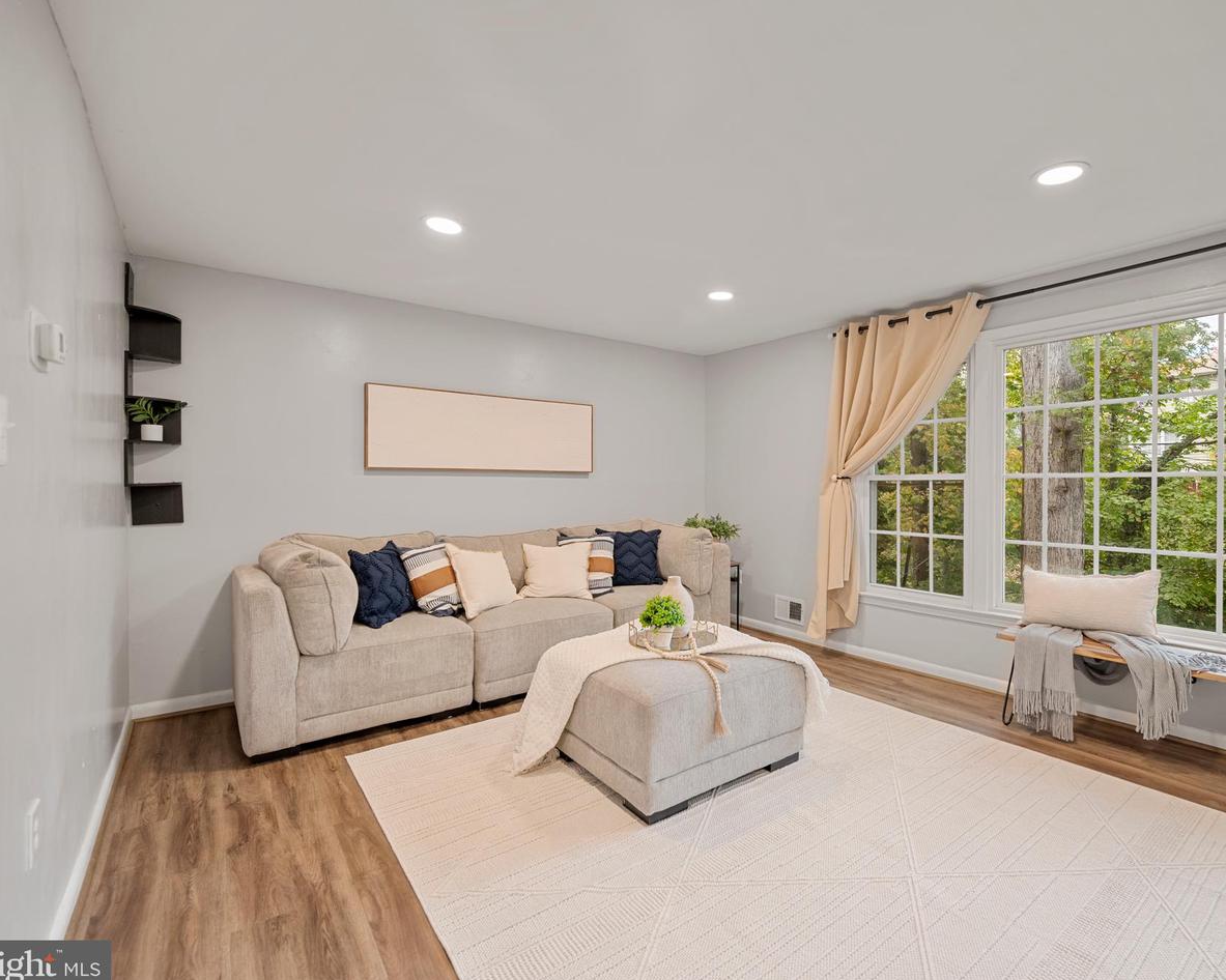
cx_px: 695
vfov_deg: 80.4
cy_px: 496
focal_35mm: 16
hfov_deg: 92.6
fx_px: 580
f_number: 4
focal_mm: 14
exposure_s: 1/10
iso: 100
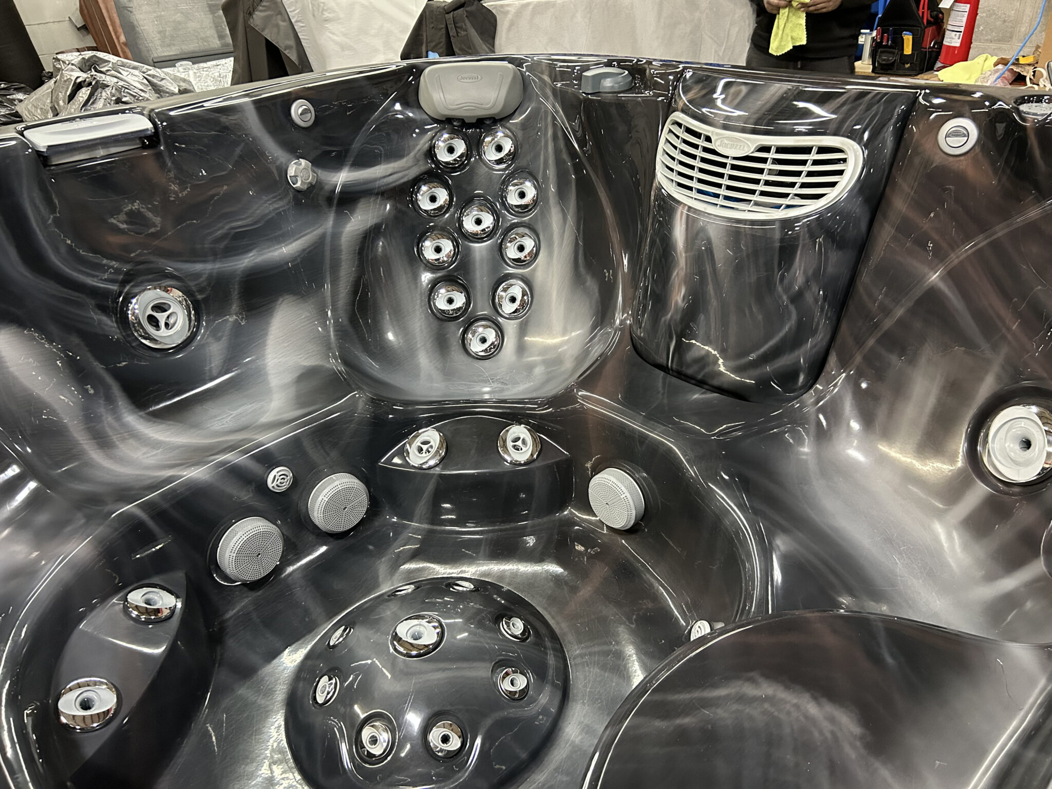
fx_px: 790
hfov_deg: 67.3
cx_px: 526
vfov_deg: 53.1
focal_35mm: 26
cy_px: 394
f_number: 1.5
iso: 500
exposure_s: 1/60
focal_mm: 5.7
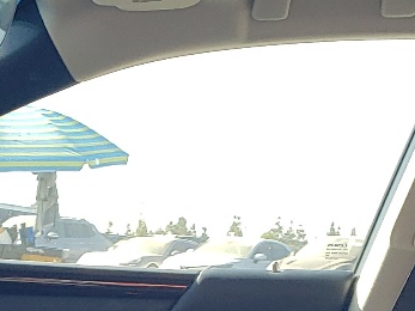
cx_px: 32
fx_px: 1438
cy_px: 675
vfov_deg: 10.9
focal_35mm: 120
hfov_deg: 16.2
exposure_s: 1/526
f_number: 1.5
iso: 50
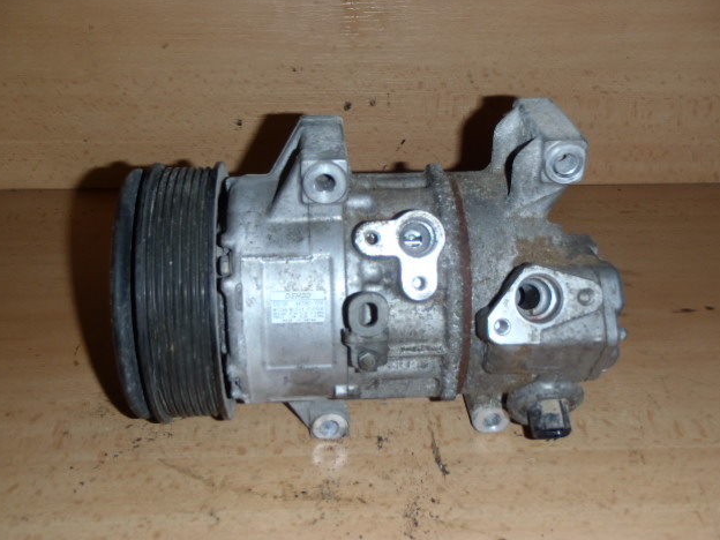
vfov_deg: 36.8
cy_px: 272
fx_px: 811
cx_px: 359
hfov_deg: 47.9
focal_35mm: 39
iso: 100
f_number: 4.6
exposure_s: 1/40
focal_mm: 6.83
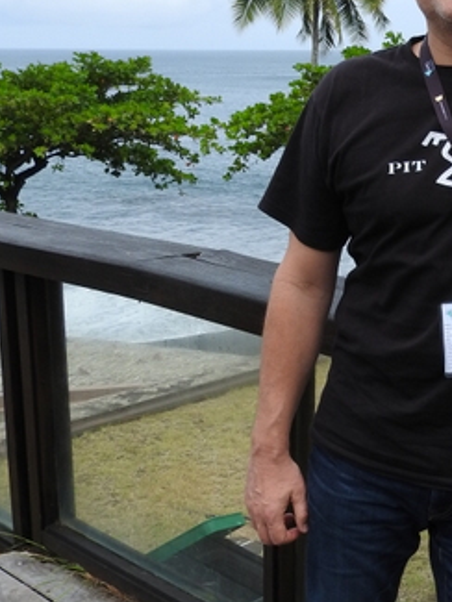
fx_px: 1027
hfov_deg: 23.9
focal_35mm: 59
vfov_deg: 32.6
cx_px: 437
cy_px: 363
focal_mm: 4.3
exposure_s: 1/1000
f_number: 3.3
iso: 100
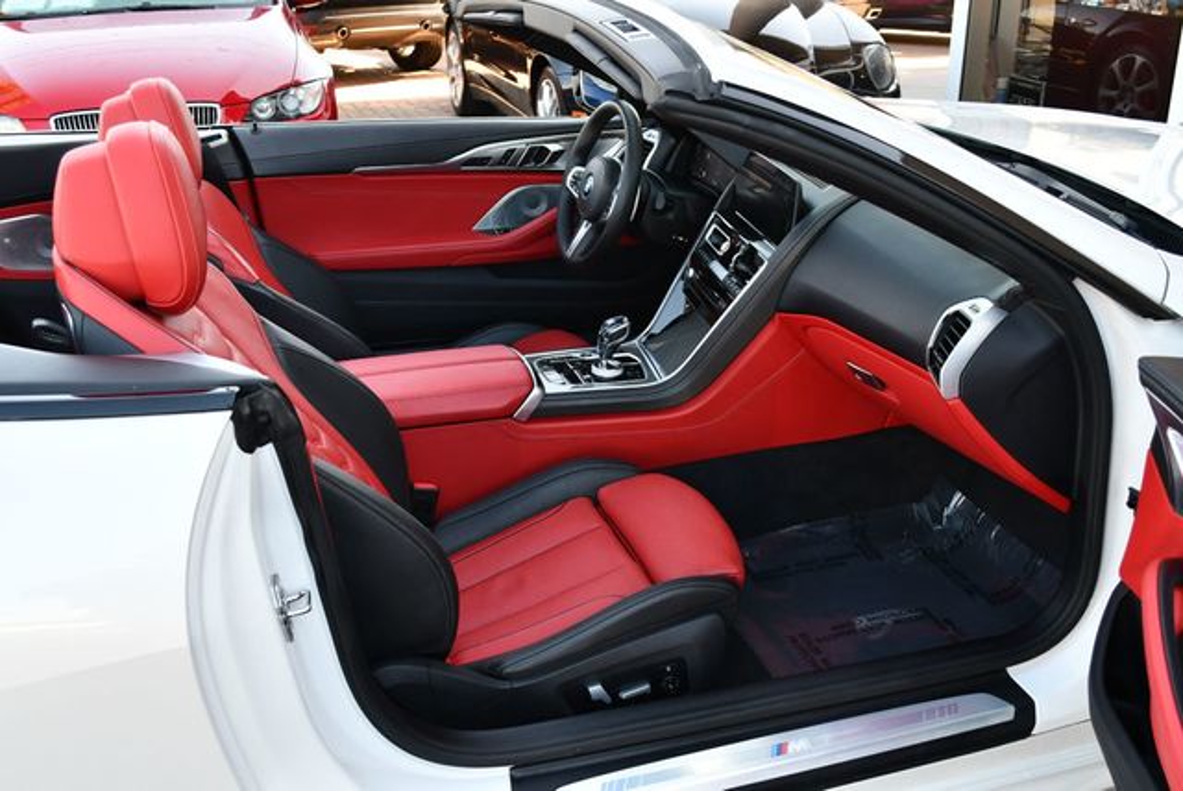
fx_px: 1184
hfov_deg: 53.1
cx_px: 592
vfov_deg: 36.9
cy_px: 396
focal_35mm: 36
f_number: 4
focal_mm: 18
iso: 400
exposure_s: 1/250
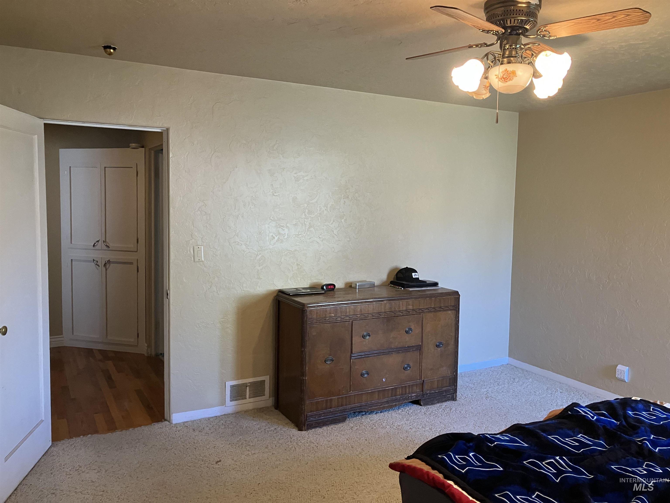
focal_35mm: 28
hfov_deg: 63.4
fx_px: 542
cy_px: 252
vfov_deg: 49.7
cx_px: 335
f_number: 1.8
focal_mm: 3.99
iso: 250
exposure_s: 1/60
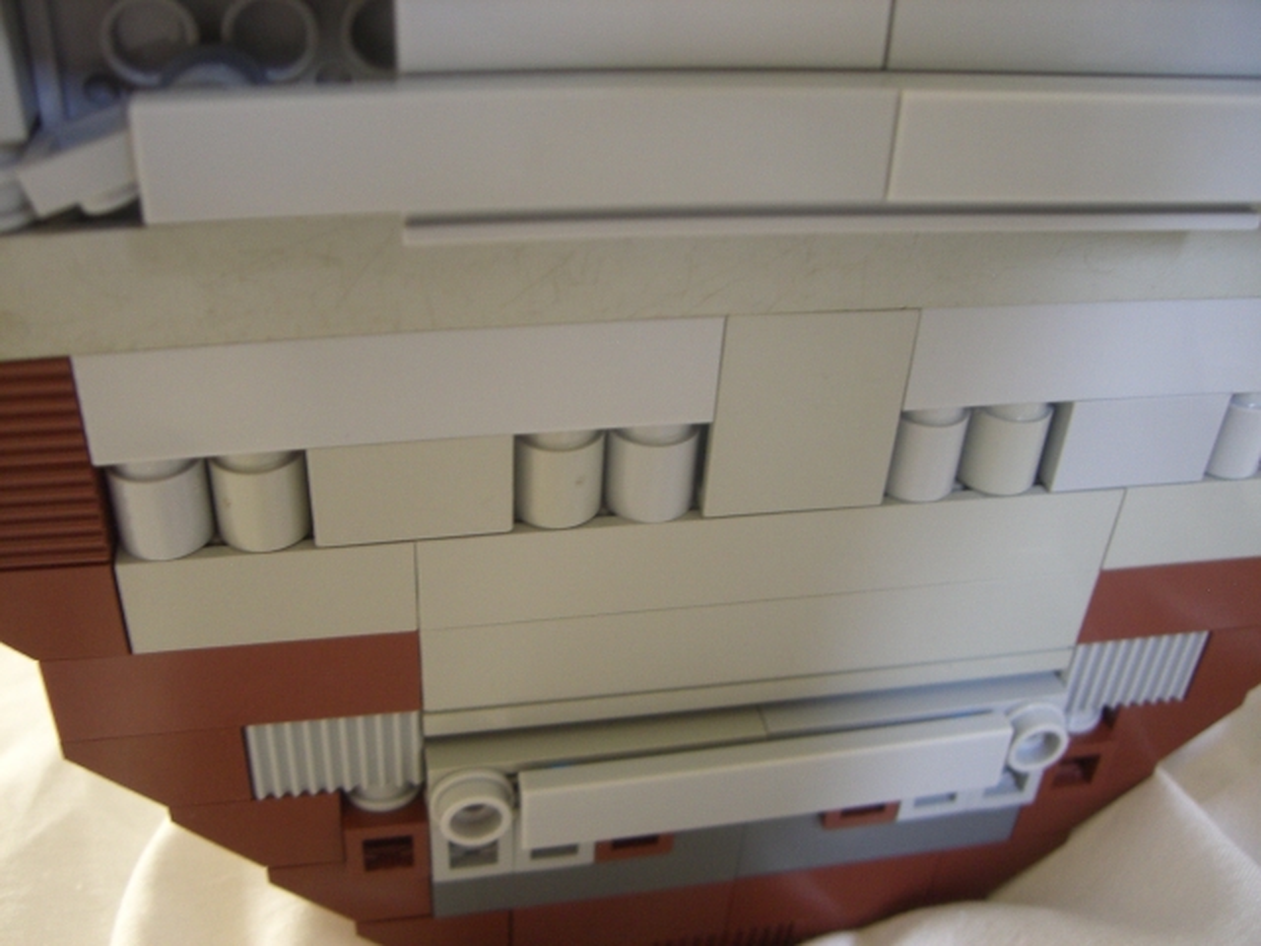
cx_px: 630
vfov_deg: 37.7
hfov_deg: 49.0
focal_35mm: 38
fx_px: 1384
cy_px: 473
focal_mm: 6.2
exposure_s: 1/8
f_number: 2.7
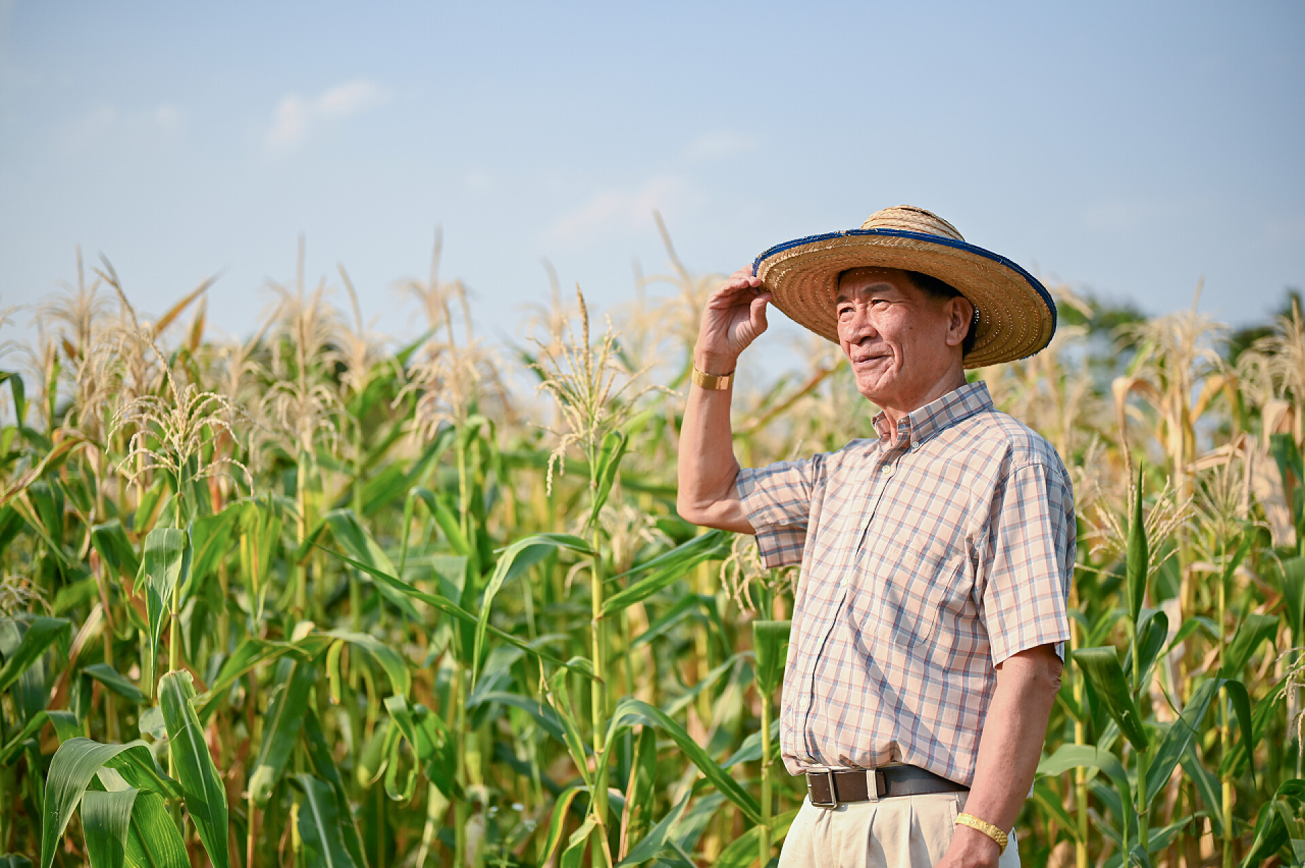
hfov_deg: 39.6
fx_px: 1811
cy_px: 434
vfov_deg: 27.0
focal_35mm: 50
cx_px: 652
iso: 100
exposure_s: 1/4000
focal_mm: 50
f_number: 1.8
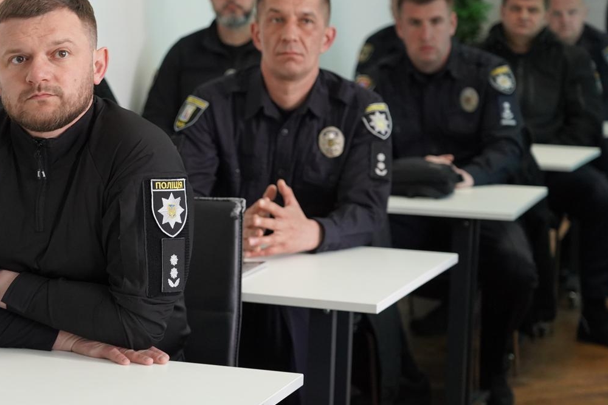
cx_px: 185
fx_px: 1621
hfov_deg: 21.1
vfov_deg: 14.2
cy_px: 146
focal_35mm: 96
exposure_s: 1/160
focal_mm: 64
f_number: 4
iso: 3200
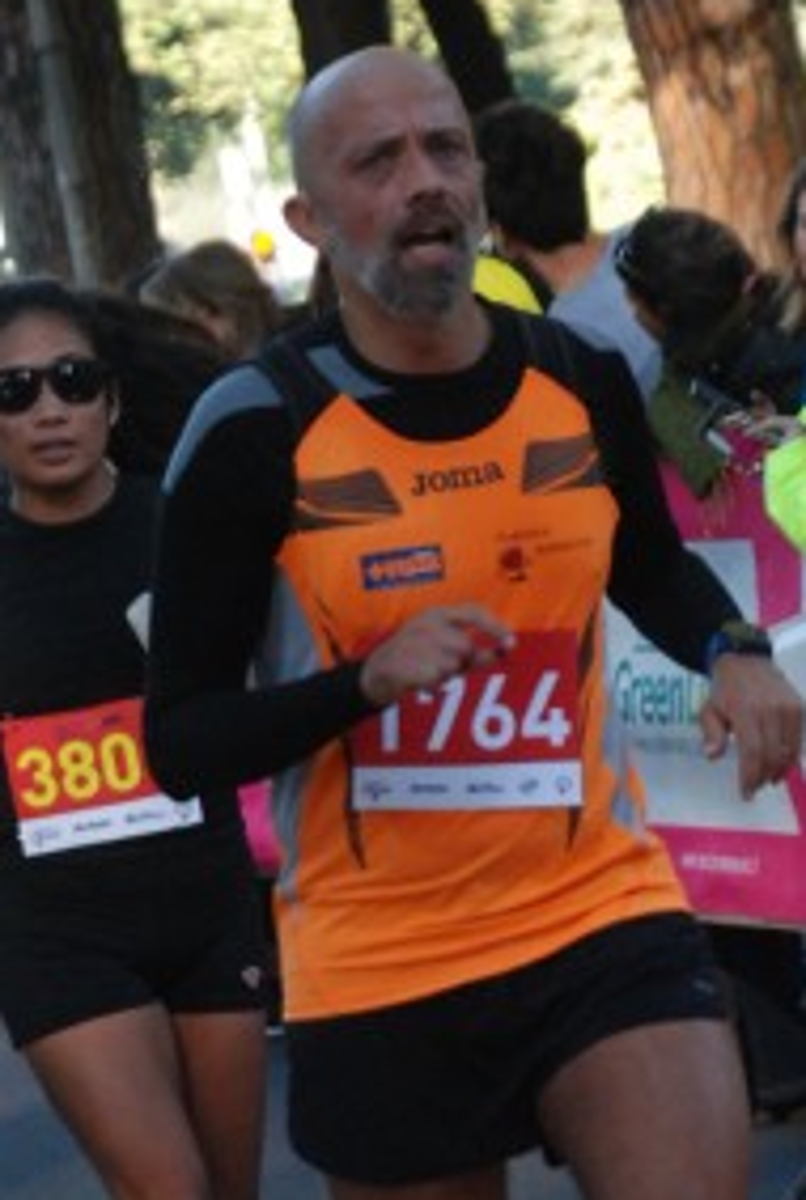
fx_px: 10094
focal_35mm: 302
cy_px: 751
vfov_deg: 6.8
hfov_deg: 4.6
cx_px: 651
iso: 1000
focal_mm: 95
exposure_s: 1/320
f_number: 5.6
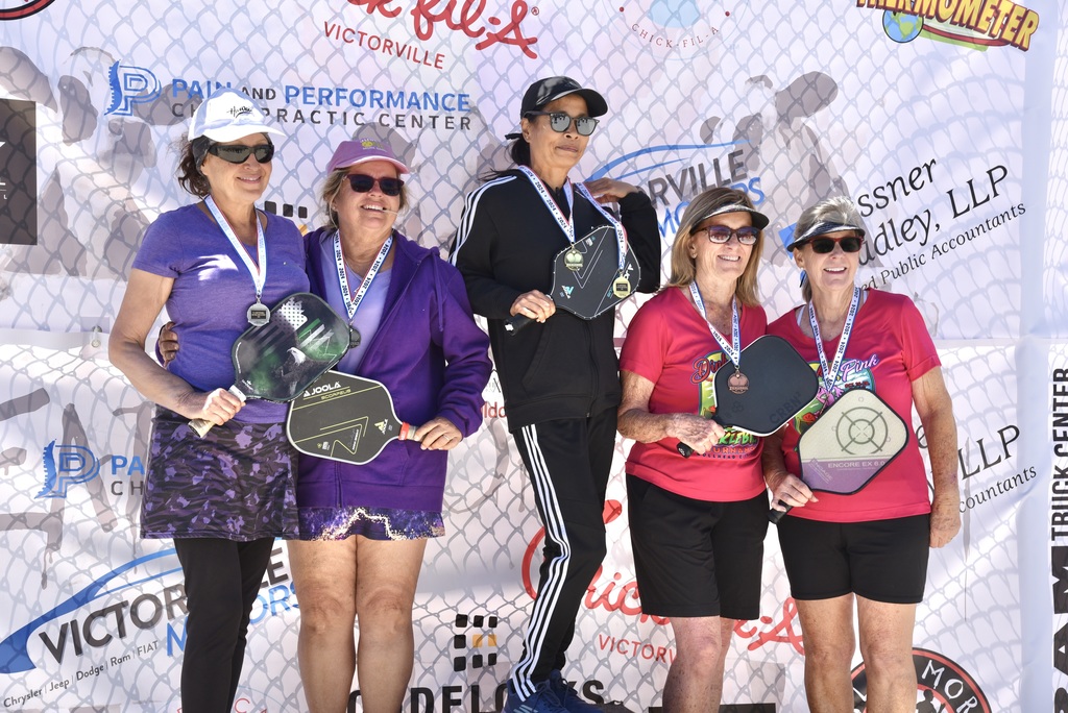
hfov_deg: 30.9
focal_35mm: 65
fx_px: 1929
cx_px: 534
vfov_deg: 20.9
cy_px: 356
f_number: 9
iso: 250
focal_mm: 65
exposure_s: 1/320
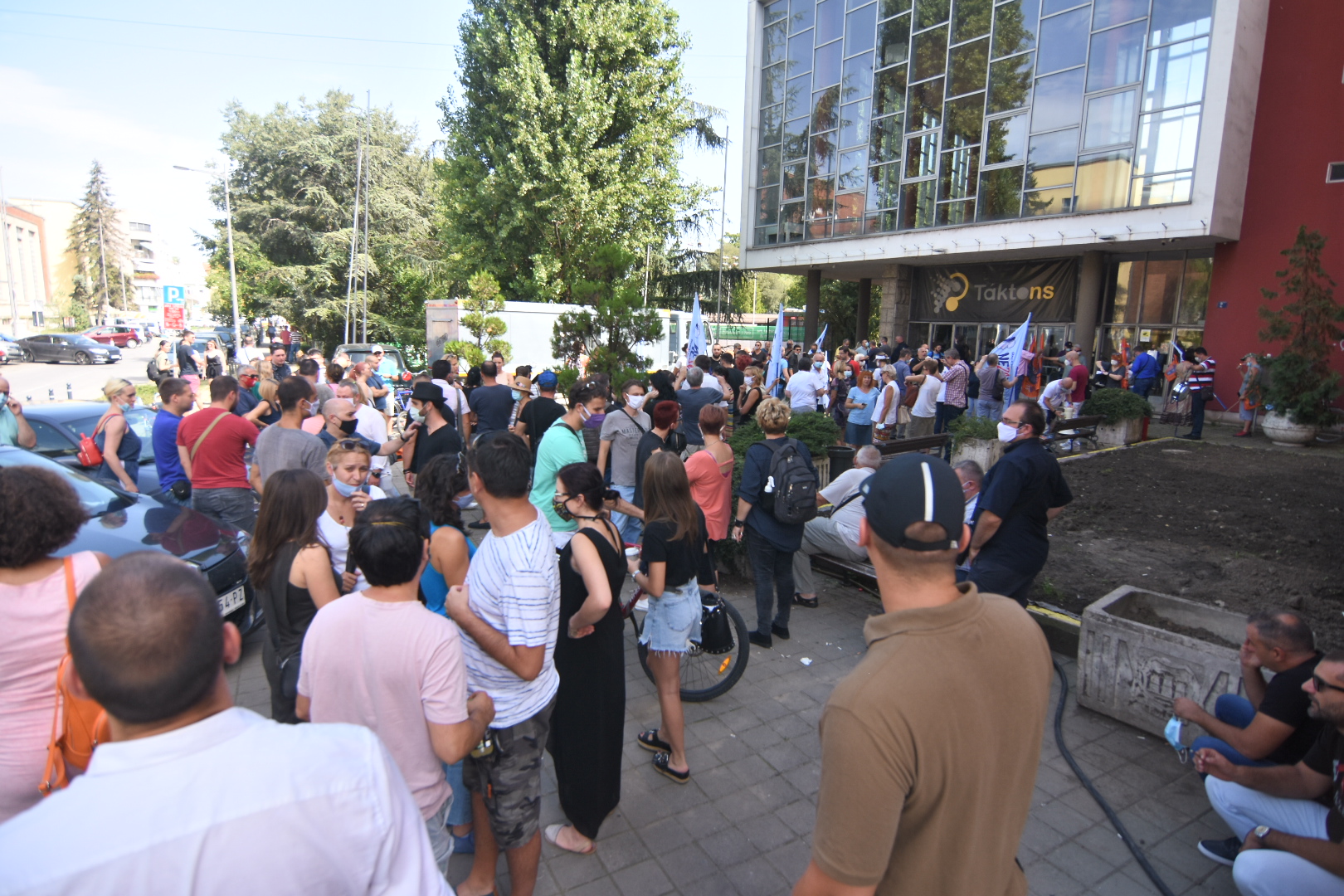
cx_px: 672
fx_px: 672
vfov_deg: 67.4
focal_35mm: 18
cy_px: 448
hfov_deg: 90.0
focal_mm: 12
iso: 250
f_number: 4
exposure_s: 1/640
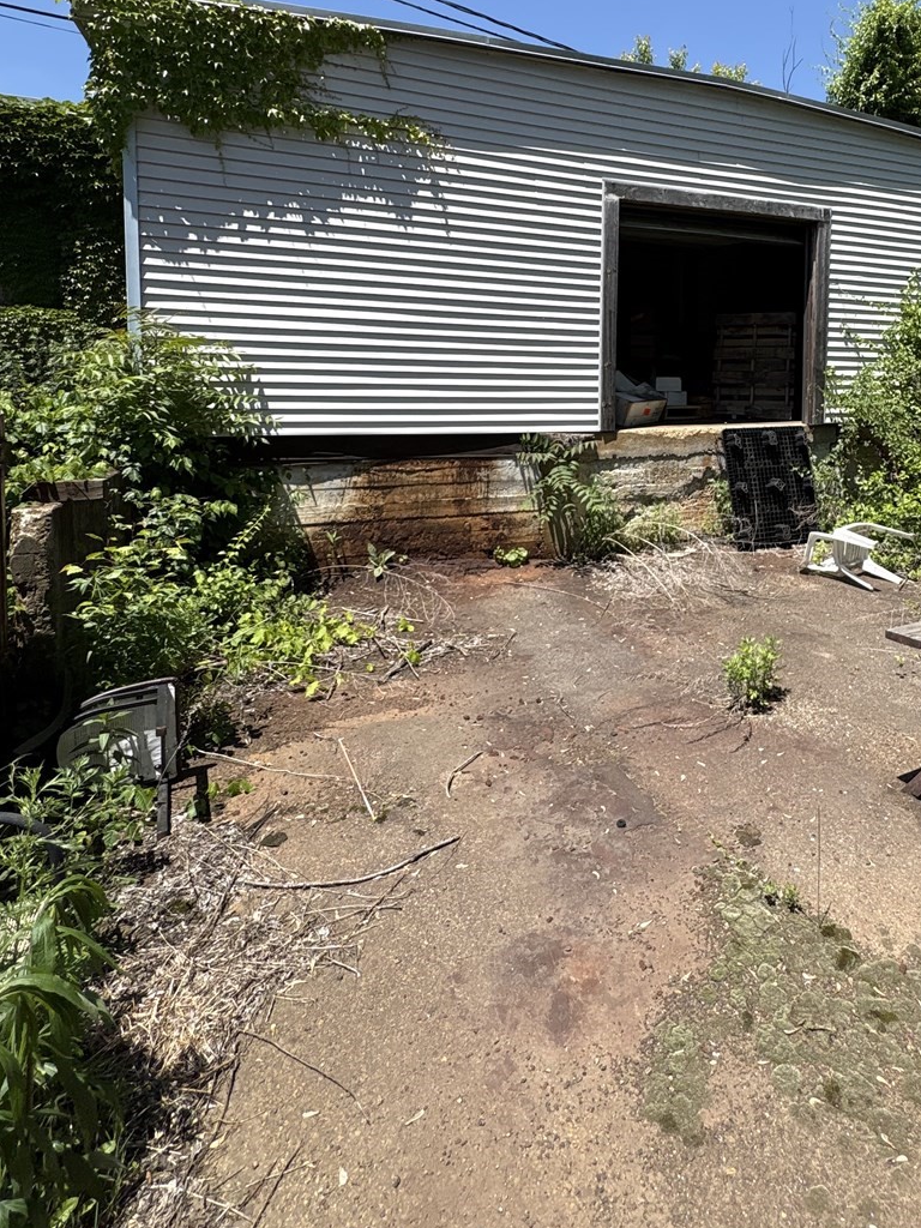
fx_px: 745
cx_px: 631
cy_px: 419
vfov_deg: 76.7
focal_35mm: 21
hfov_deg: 61.5
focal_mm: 2.22
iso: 50
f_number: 2.2
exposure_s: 1/1277
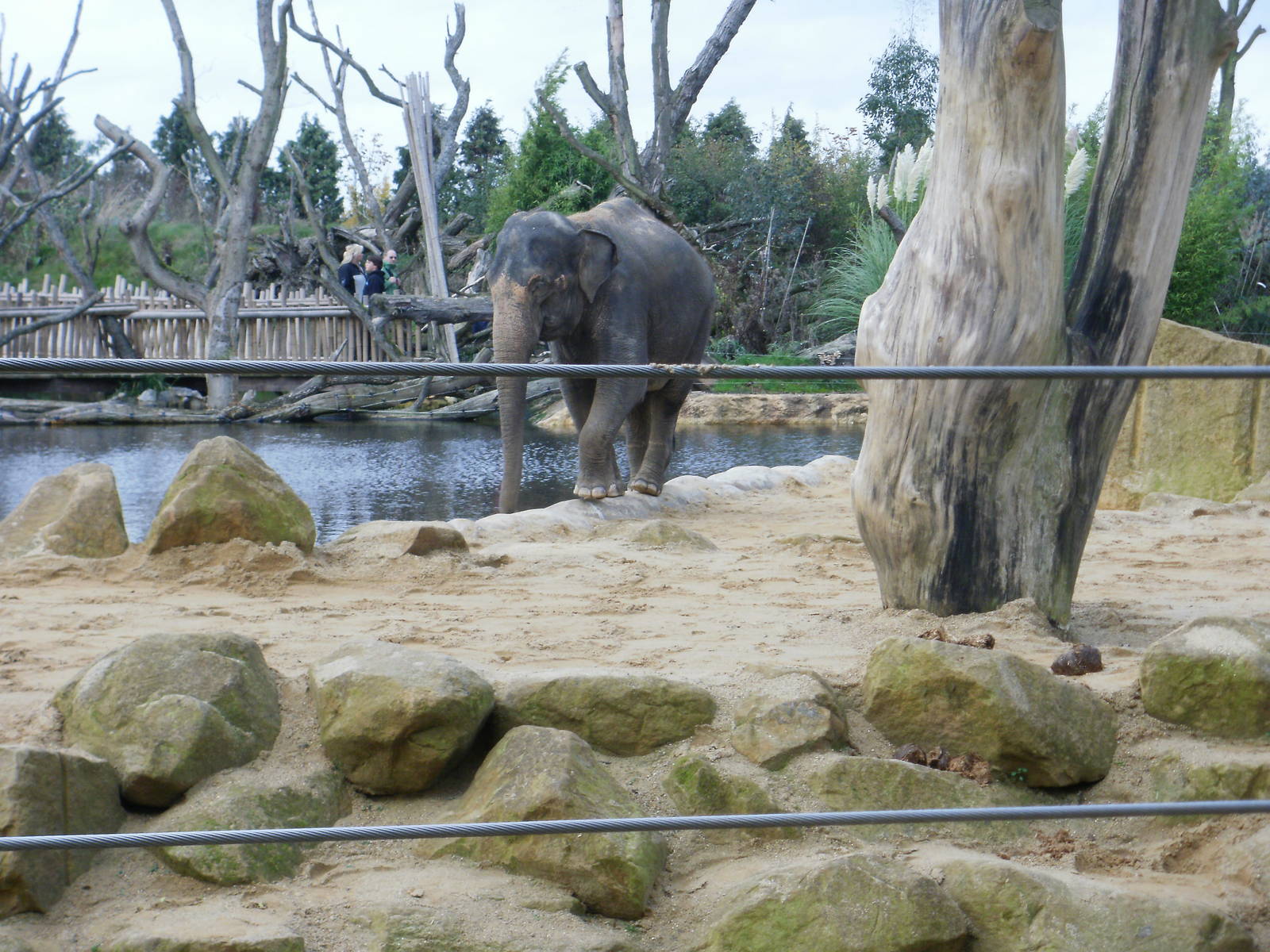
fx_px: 3669
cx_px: 635
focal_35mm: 100
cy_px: 476
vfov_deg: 14.8
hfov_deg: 19.6
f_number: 5
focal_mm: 17.4
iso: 100
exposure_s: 1/80
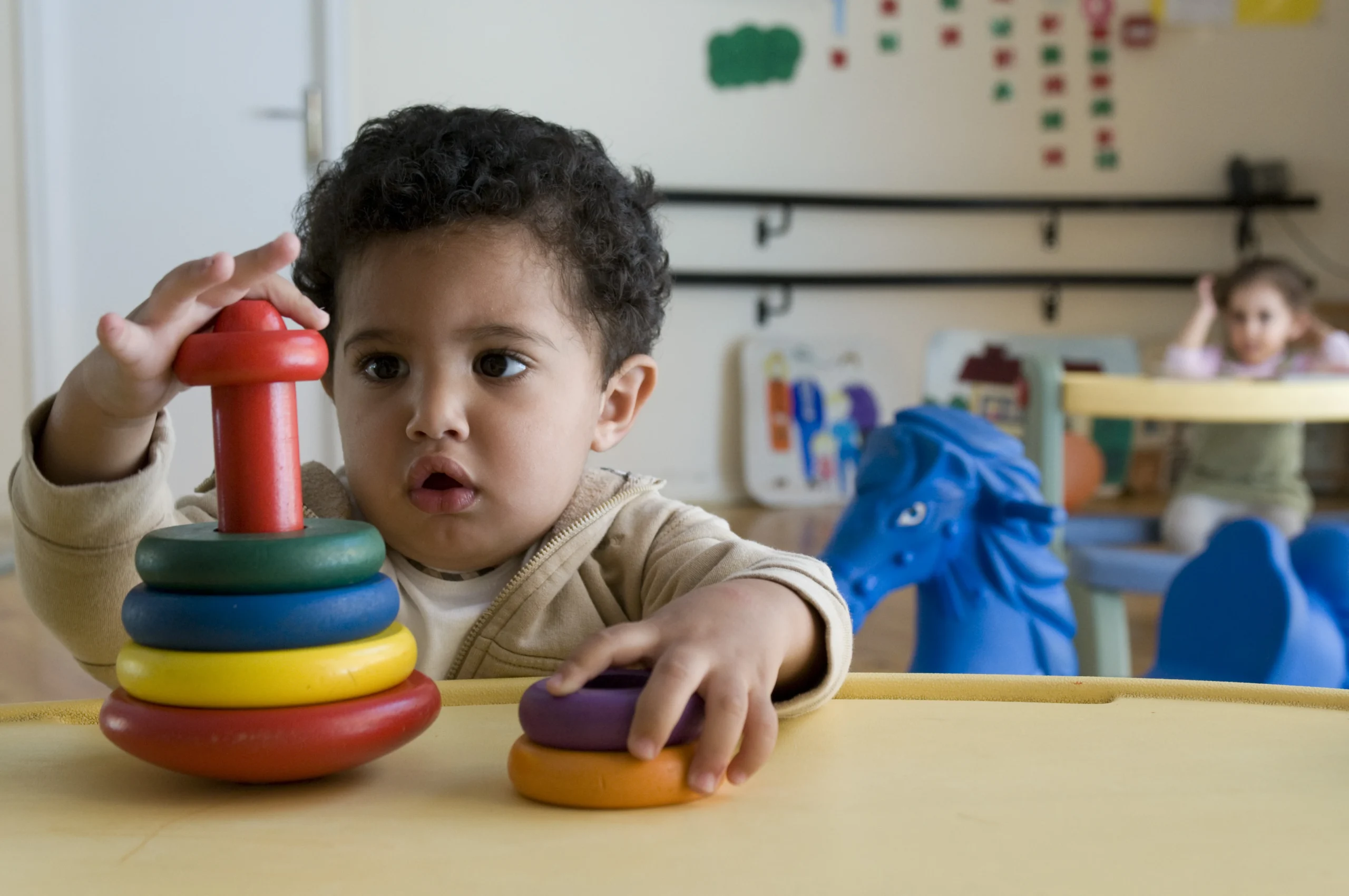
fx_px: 1965
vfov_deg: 25.7
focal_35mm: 52
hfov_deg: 37.9
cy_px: 448
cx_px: 674
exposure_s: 1/160
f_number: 5
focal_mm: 35
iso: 500
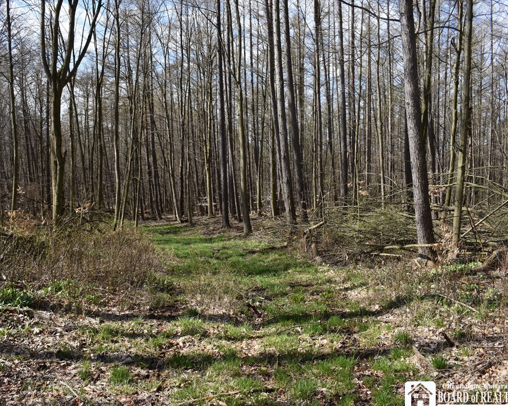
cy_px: 205
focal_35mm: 31
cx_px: 218
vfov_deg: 47.1
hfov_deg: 57.0
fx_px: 466
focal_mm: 18
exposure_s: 1/250
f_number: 8
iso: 220
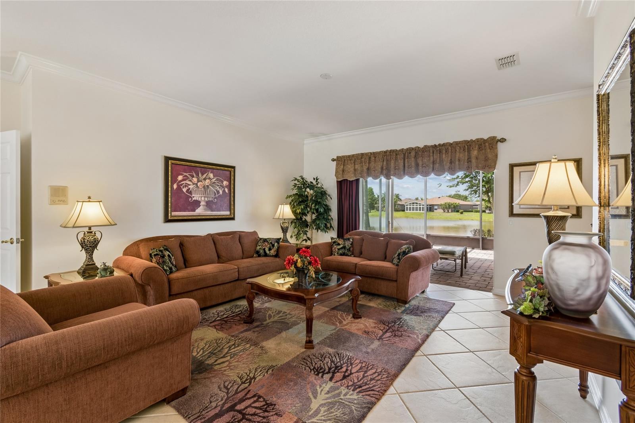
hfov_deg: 100.4
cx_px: 318
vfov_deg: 77.3
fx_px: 265
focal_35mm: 15
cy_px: 212
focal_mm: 10
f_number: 7.1
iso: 100
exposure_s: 1/15
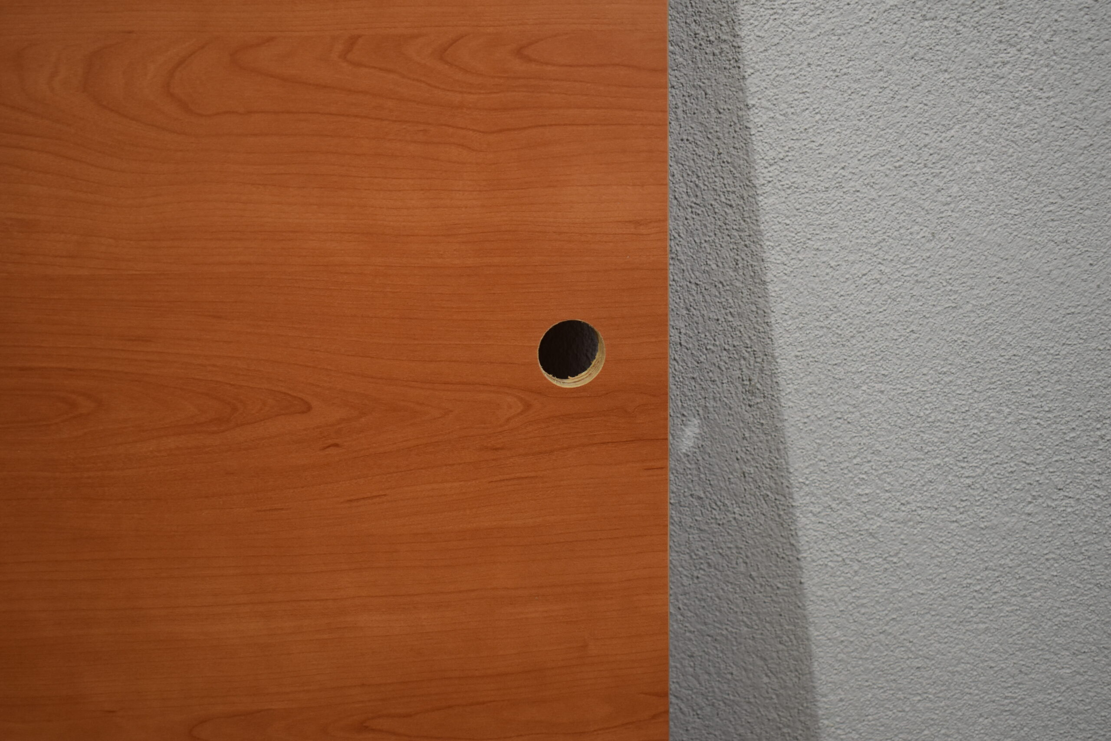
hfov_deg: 37.8
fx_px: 1620
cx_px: 556
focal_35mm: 52
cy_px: 370
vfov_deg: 25.8
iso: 500
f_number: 4.5
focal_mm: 35
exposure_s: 1/250
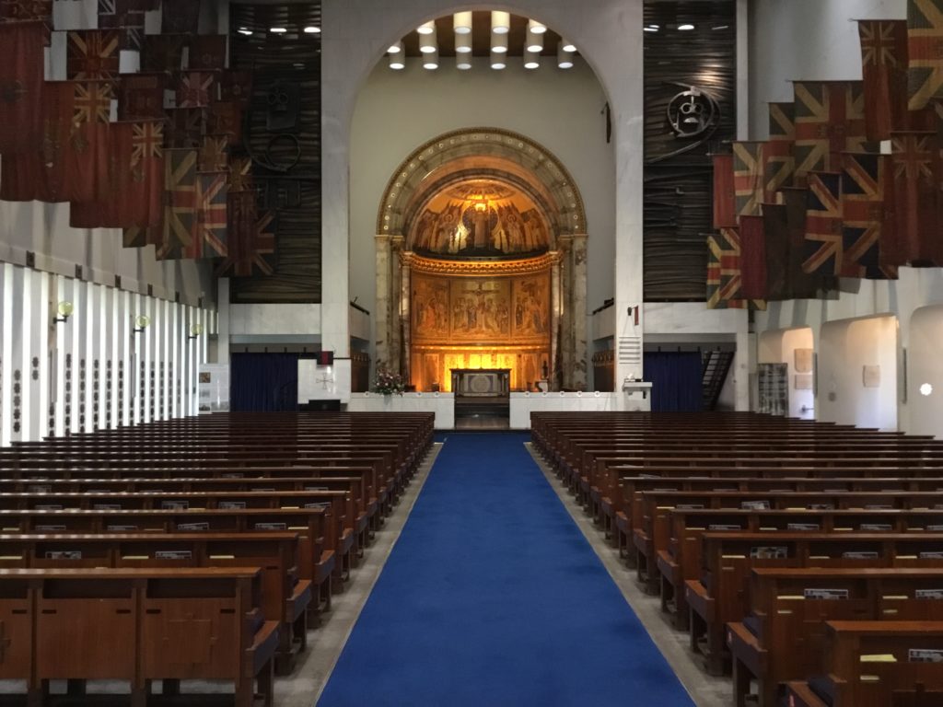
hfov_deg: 58.4
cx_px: 472
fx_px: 844
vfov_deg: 45.4
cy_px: 354
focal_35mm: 31
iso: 200
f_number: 2.4
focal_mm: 3.3
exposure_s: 1/20
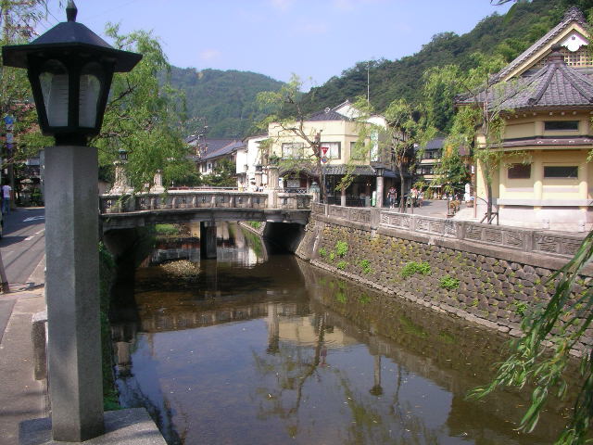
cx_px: 296
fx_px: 634
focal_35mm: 37
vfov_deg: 38.7
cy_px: 222
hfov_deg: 50.1
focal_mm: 5.7
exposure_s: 1/160
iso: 50
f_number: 2.8
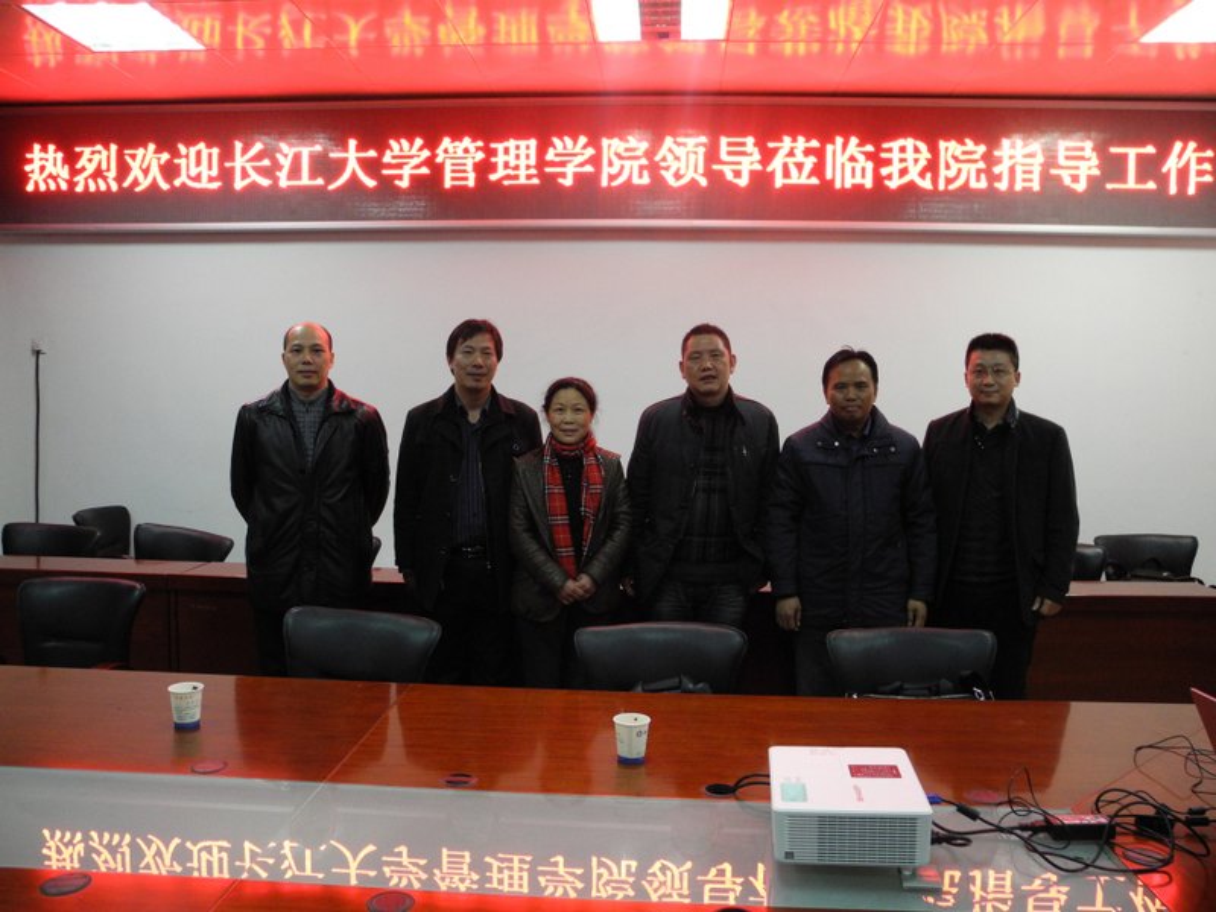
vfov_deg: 49.7
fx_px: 984
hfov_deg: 63.4
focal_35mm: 28
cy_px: 456
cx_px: 608
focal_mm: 6
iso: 400
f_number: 2.8
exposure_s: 1/32.6
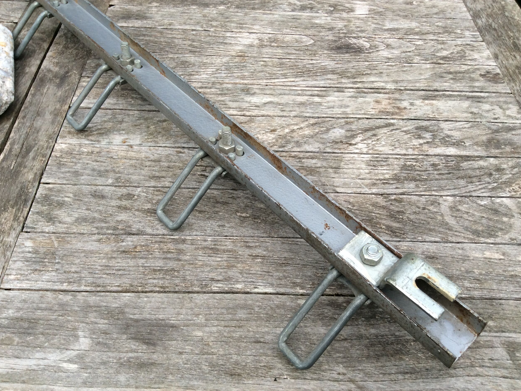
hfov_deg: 55.4
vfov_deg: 42.9
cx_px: 263
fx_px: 497
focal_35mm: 33
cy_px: 199
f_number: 2.4
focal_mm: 3.3
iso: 32
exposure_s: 1/763
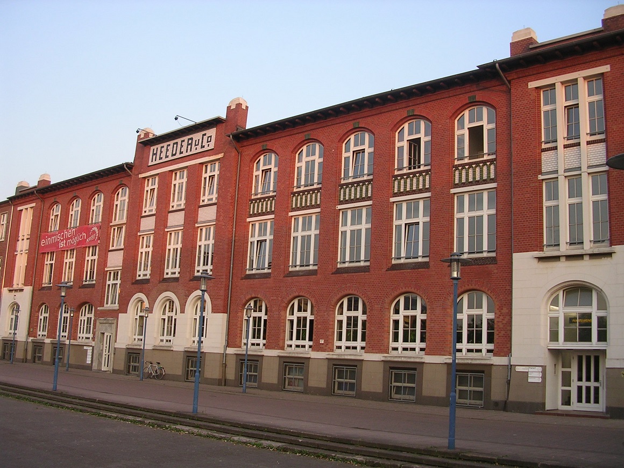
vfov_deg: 37.7
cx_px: 312
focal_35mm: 38
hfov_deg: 49.0
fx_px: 685
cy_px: 234
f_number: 2.8
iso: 50
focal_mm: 5.8
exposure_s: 1/113
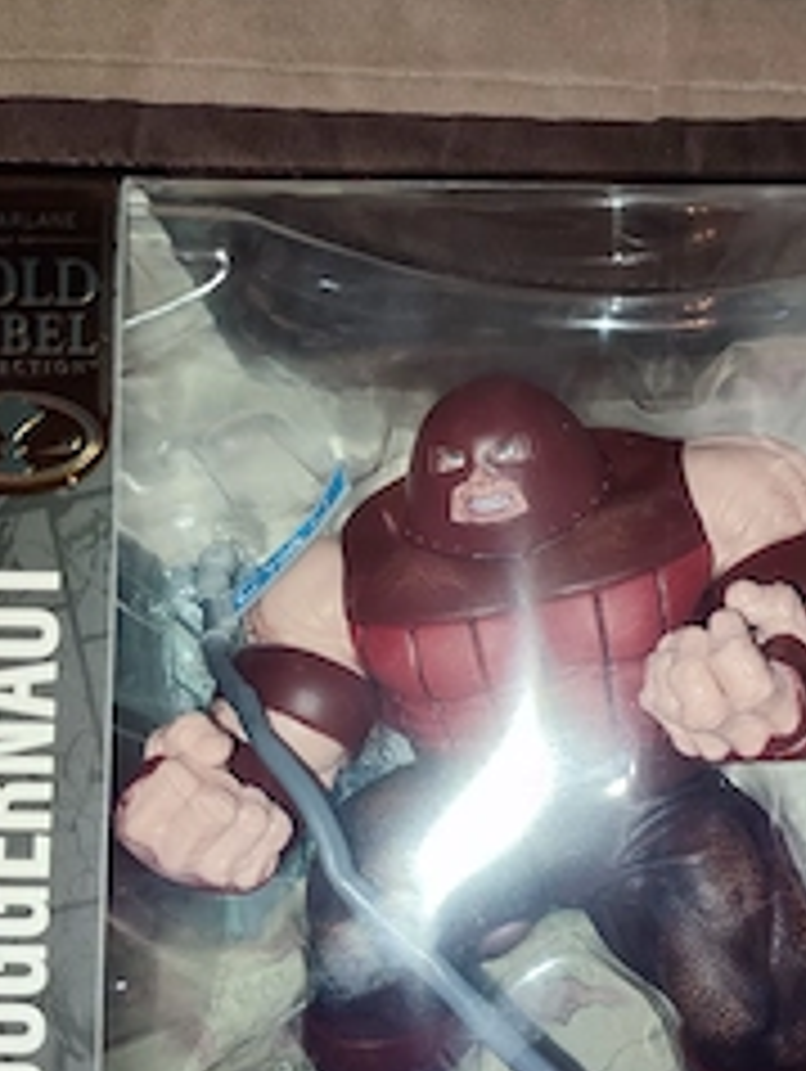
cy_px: 760
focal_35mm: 42
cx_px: 513
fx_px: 1302
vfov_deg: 43.7
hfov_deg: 34.2
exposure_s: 1/33
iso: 219
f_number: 1.9
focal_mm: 6.04
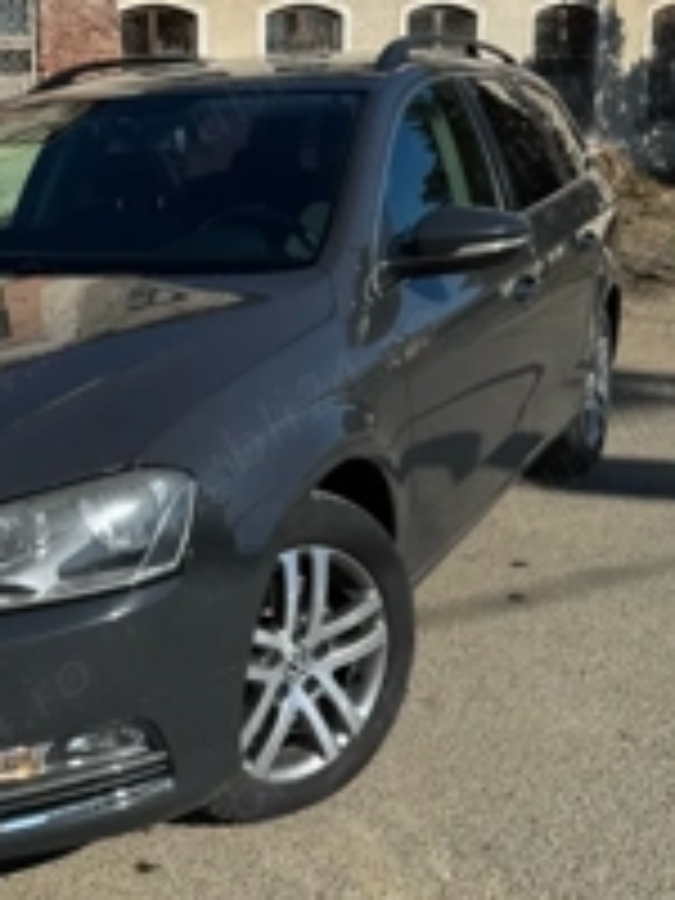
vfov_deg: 39.7
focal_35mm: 48
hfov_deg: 28.8
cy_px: 468
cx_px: 36
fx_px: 1248
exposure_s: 1/6410
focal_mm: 6.76
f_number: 1.78
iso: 80
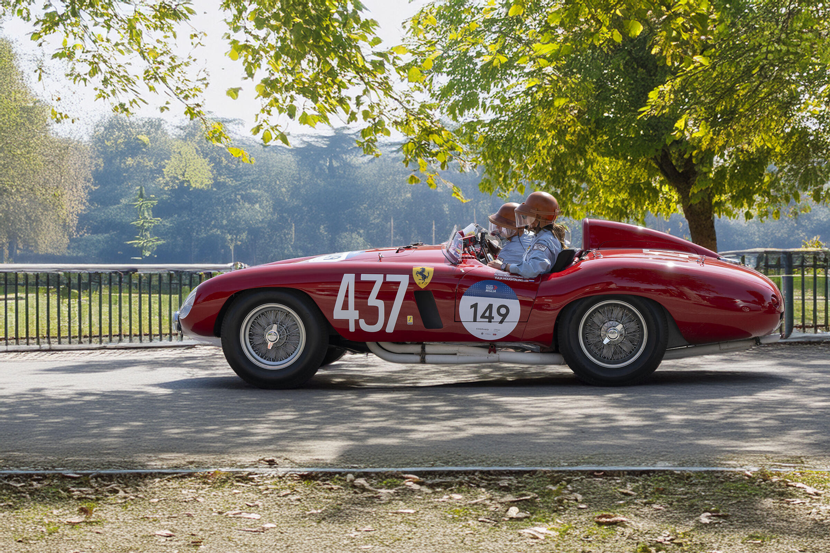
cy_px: 276
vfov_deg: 19.5
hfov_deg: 28.8
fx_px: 1614
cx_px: 415
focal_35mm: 70
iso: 125
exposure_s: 1/250
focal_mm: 70
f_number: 7.1
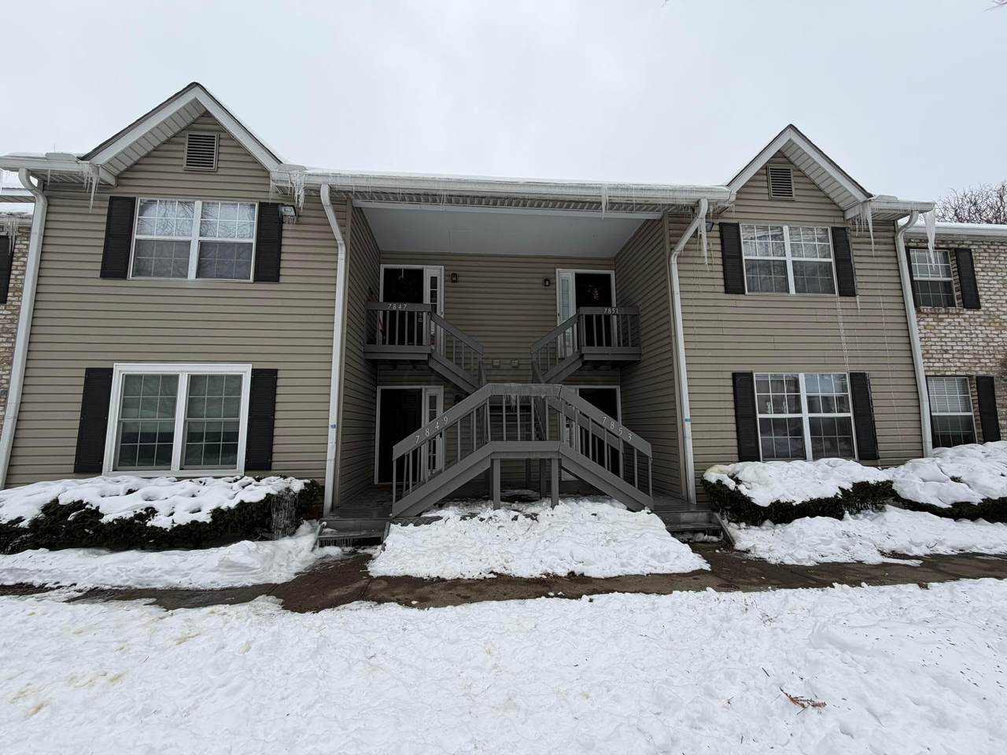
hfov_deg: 102.1
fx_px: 407
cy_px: 378
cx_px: 504
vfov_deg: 85.7
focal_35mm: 14
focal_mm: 2.22
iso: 32
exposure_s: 1/770
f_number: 2.2
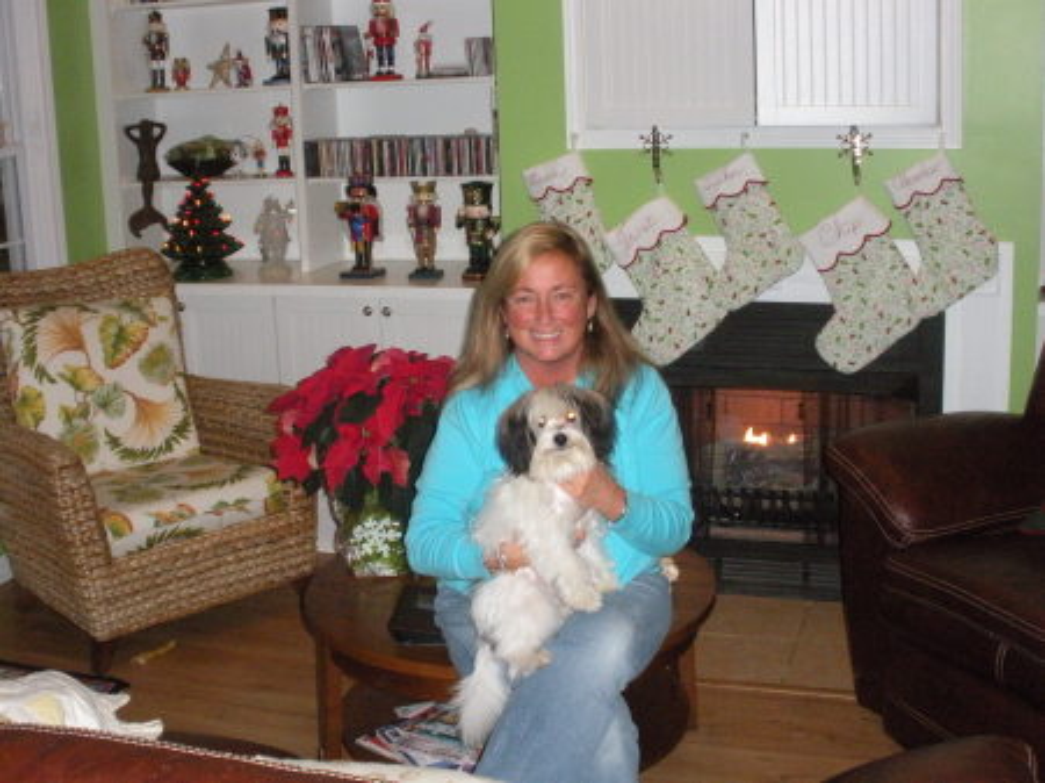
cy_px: 392
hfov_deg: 43.0
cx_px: 522
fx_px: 1328
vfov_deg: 32.8
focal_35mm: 44
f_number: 4
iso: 600
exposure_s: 1/60
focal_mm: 7.7
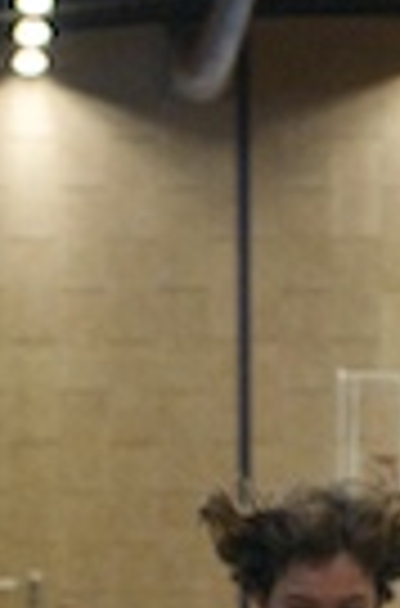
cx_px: 236
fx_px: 6533
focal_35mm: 389
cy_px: 914
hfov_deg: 3.5
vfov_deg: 5.3
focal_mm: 70
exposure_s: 1/200
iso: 3200
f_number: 4.5
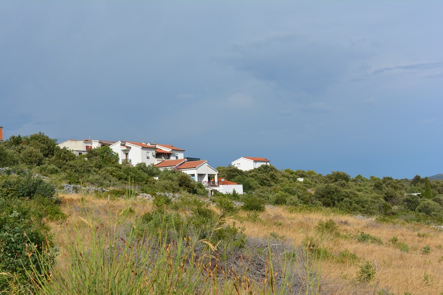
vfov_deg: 21.6
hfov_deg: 31.9
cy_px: 148
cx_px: 222
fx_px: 775
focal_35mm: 63
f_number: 8
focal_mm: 42
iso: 100
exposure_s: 1/250
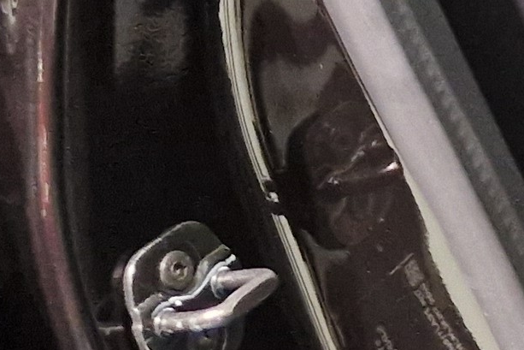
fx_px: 2271
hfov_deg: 10.4
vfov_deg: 8.6
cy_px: -182
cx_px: 1430
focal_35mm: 156
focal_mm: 5.4
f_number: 1.8
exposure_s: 1/100
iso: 400
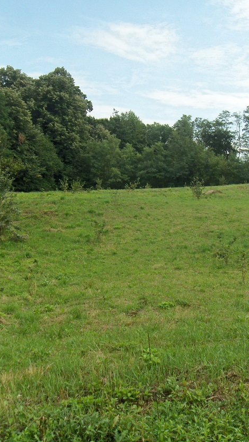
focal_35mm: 47
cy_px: 194
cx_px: 140
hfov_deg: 25.4
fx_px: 552
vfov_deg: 43.6
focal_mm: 6.2
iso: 80
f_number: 7
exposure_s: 1/160
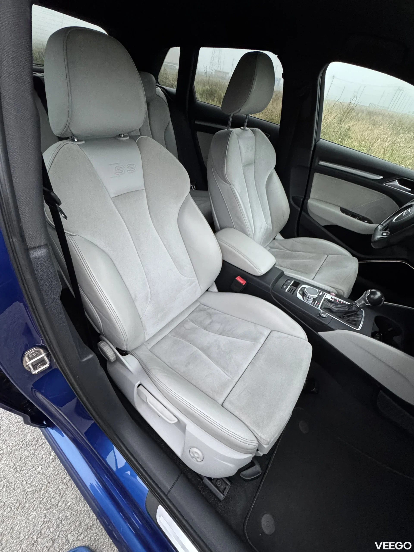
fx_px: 223
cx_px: 207
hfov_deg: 85.7
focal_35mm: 14
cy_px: 276
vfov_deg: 102.1
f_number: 2.2
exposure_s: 1/60
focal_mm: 2.22
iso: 640
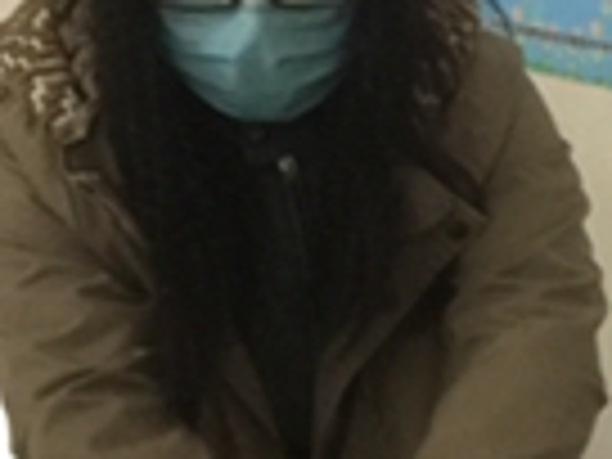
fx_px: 2829
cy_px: 475
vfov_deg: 9.2
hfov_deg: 11.4
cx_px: 1130
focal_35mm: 160
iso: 100
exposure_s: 1/10
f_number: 2.2
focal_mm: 4.15
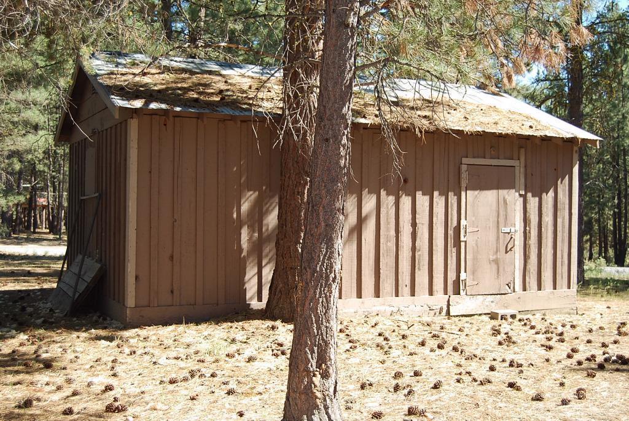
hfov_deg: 42.3
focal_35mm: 46
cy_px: 210
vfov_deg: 29.0
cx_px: 314
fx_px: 813
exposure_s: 1/125
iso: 100
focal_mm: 31
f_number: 4.5
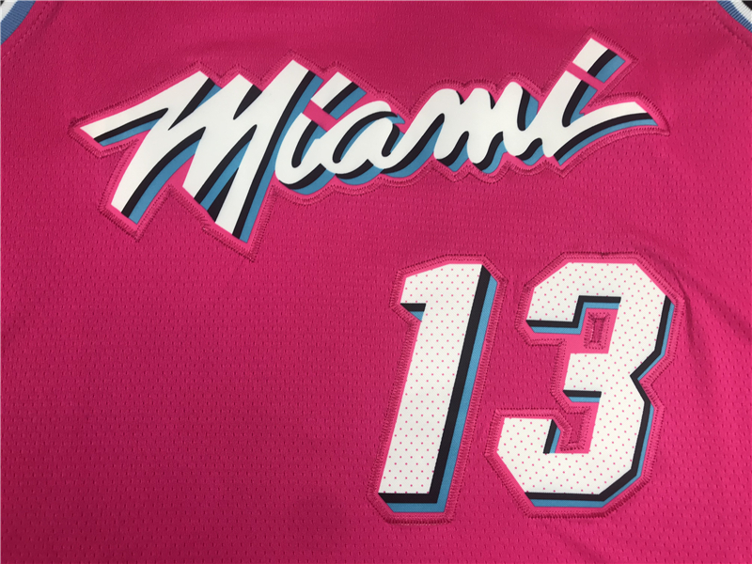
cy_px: 282
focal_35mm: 28
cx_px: 376
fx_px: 608
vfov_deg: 49.7
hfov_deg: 63.4
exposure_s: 1/50
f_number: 1.8
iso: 25
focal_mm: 3.99
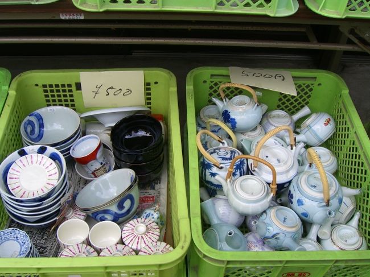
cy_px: 138
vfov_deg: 37.7
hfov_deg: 49.0
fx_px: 406
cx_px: 185
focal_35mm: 38
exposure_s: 1/200
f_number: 4
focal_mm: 7.9
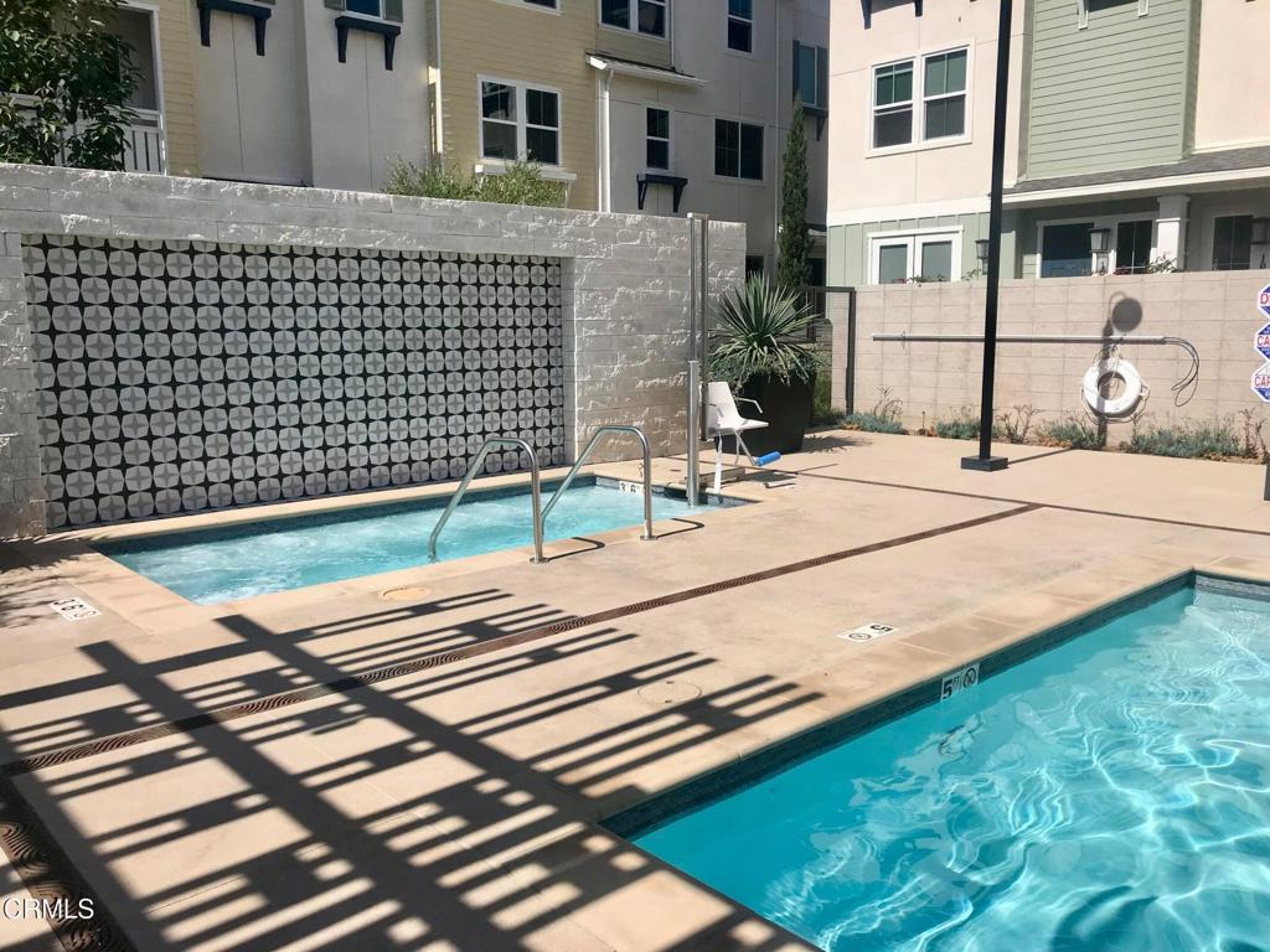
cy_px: 476
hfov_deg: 63.4
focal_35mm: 28
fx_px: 1027
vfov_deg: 49.7
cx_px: 635
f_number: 1.8
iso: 20
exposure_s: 1/4000
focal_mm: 3.99
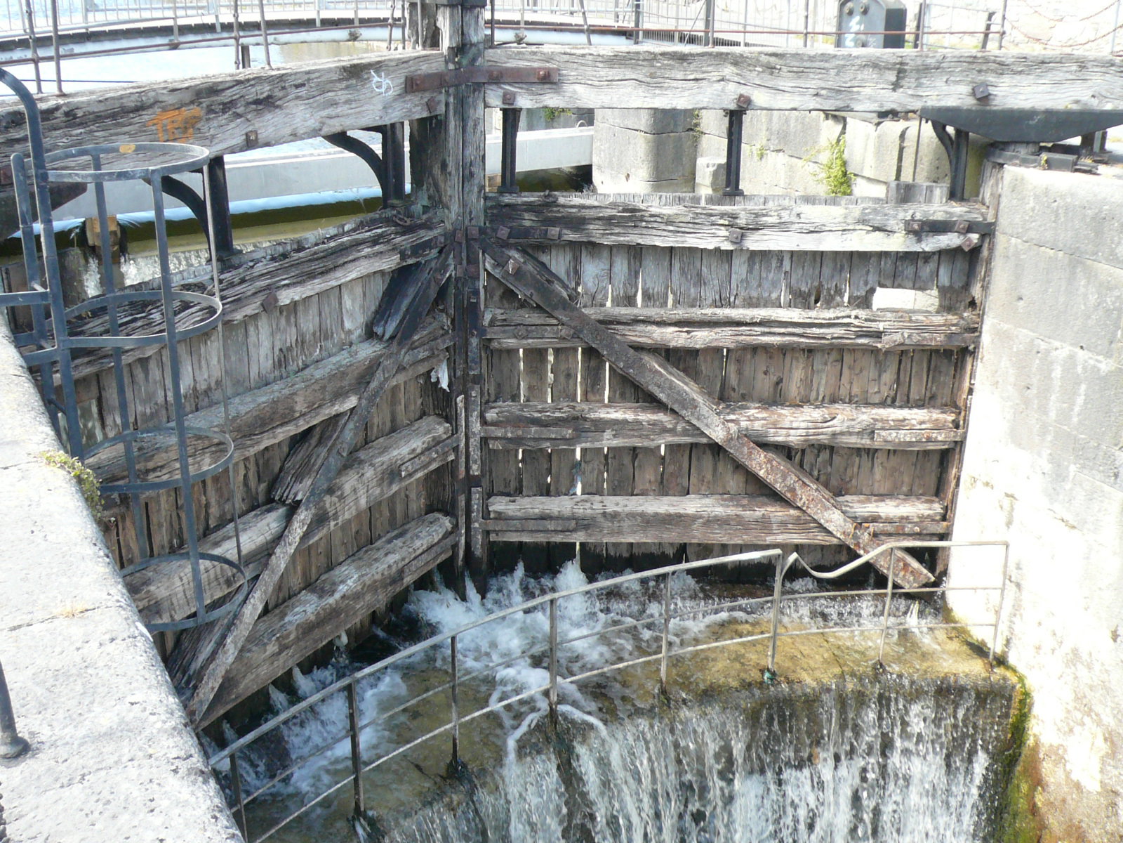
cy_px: 422
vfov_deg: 38.7
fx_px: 1200
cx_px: 562
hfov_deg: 50.1
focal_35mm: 37
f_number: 2.8
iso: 100
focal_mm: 4.6
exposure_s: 1/160
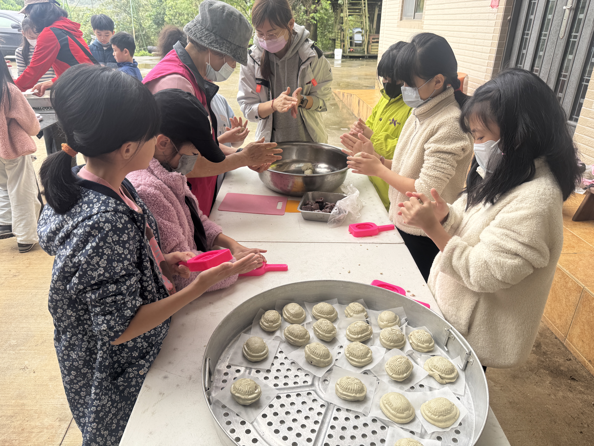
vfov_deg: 56.8
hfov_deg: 71.6
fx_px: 412
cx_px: 297
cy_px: 223
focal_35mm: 24
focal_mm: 6.76
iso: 64
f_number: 1.78
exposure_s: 1/204
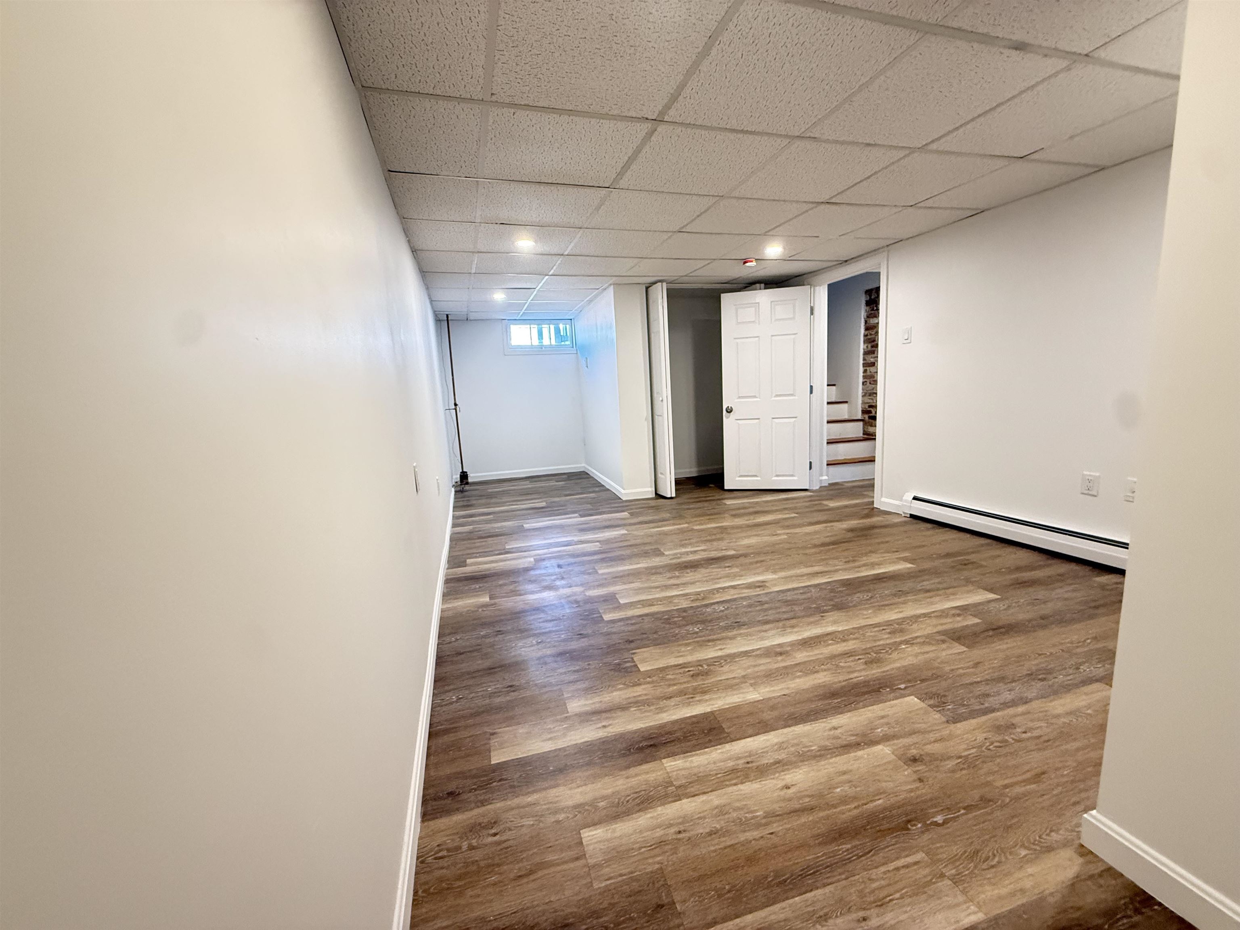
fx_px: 502
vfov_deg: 85.7
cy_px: 465
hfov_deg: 102.1
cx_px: 620
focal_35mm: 14
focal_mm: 2.22
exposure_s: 1/60
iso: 500
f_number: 2.2
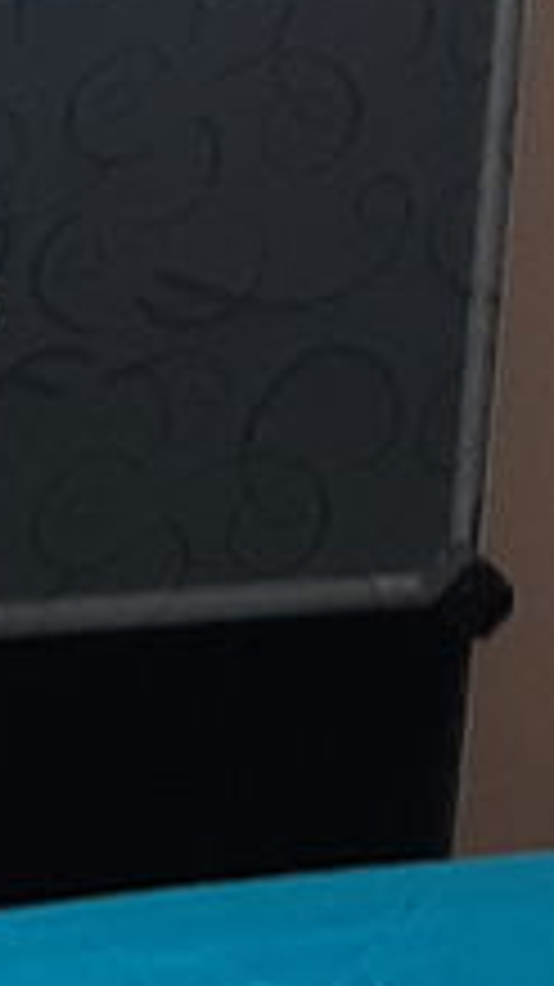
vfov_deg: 9.5
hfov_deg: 5.8
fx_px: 5412
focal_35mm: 207
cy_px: -1216
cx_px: 658
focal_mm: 3.93
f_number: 1.7
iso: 64
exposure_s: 1/60
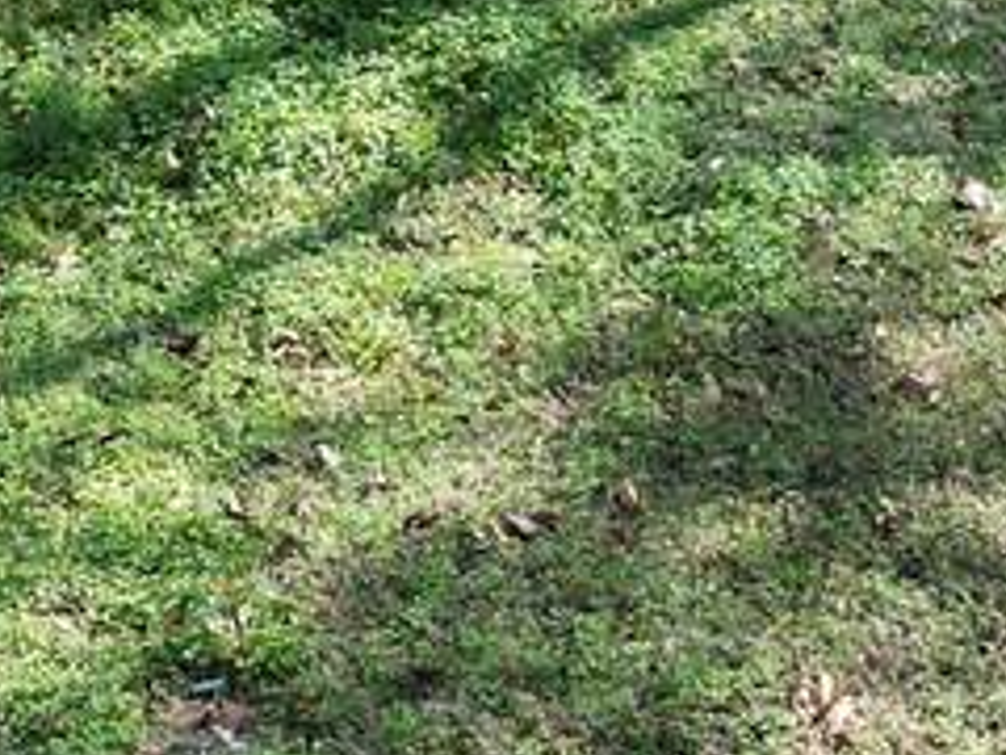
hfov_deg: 15.4
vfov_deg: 11.6
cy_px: 243
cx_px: 633
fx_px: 3720
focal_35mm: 128
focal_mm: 6.72
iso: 140
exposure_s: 1/1000
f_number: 1.7
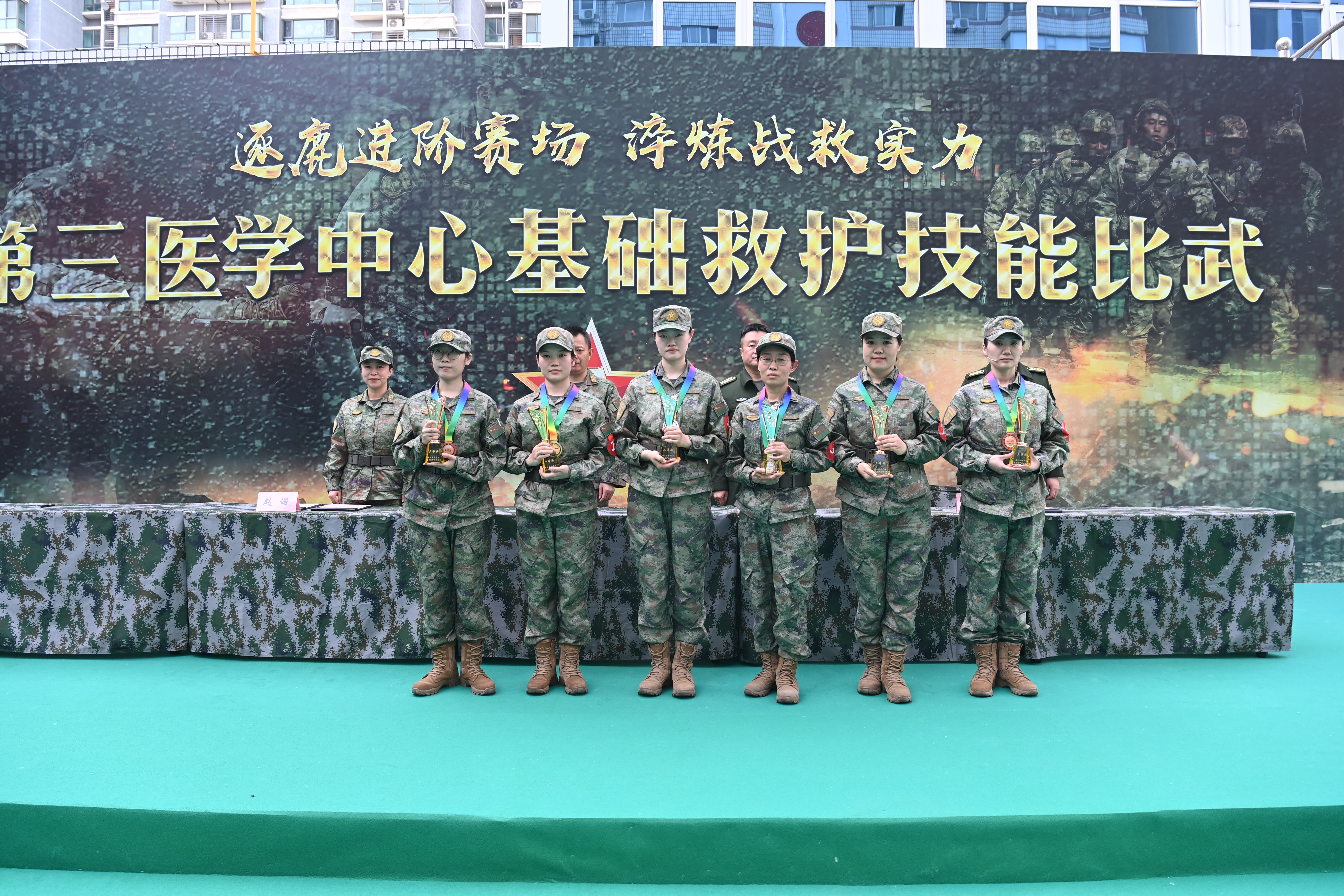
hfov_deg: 73.7
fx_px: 896
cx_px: 672
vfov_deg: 53.1
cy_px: 448
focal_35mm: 24
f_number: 5.6
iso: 200
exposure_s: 1/100
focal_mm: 24
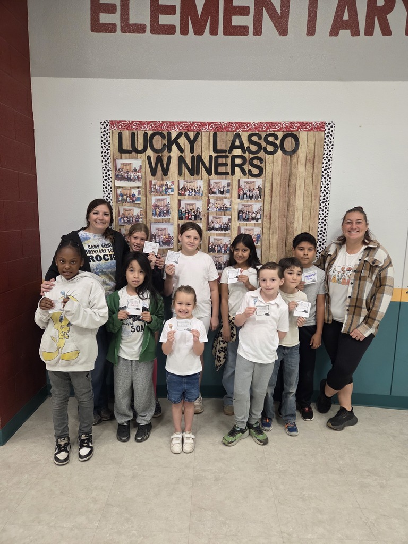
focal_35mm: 23
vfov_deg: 73.9
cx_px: 204
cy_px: 272
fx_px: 361
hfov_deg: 58.9
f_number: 1.8
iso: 640
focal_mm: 5.4
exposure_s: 1/120
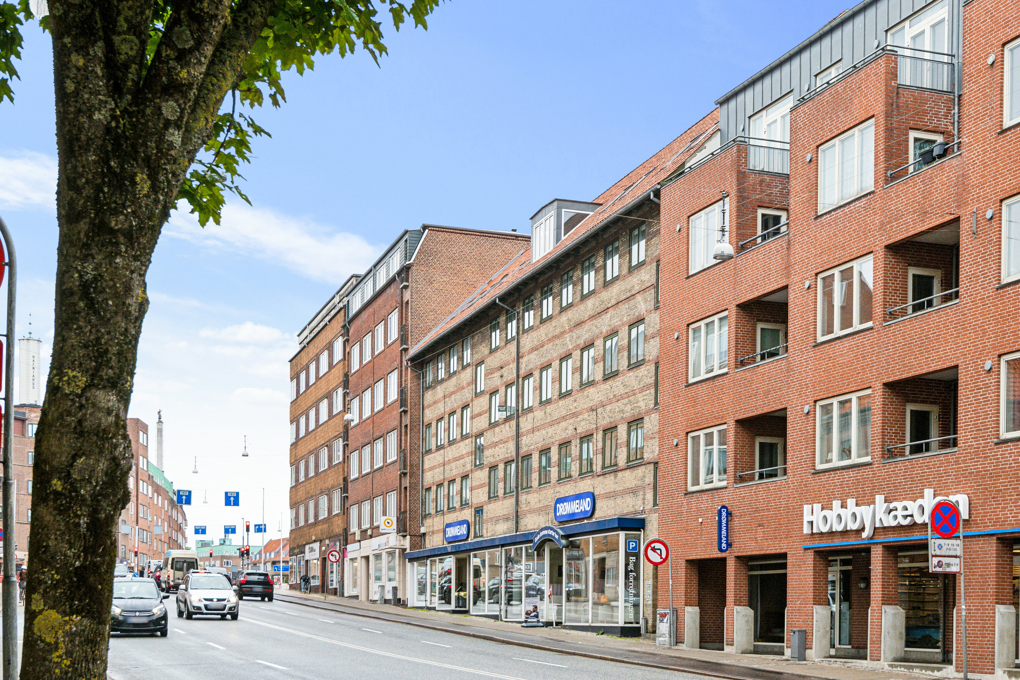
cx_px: 510
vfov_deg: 28.1
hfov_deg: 41.1
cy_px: 340
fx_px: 1360
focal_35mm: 48
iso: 800
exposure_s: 1/320
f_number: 10
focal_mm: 32
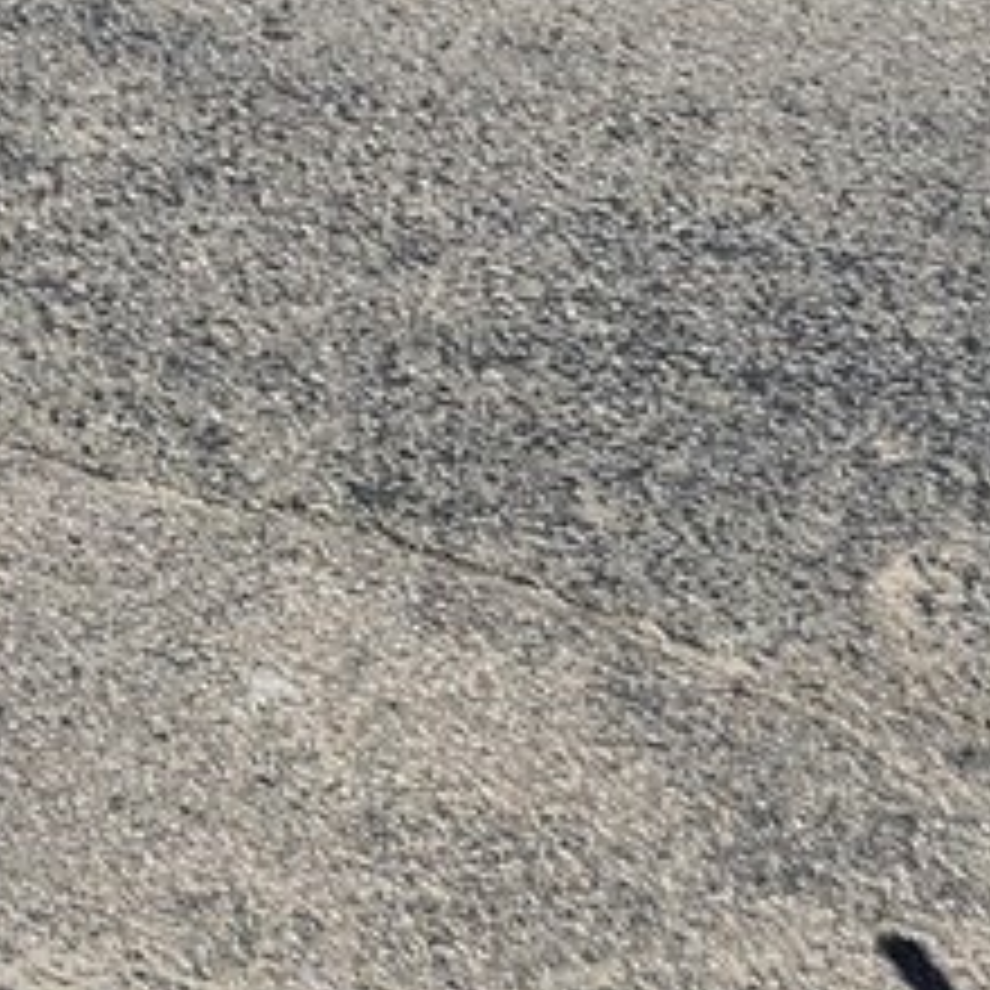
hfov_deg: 11.4
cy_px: -2038
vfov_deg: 9.5
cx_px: -778
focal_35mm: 142
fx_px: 4595
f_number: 1.8
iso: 12
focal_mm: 6.4
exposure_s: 1/1255
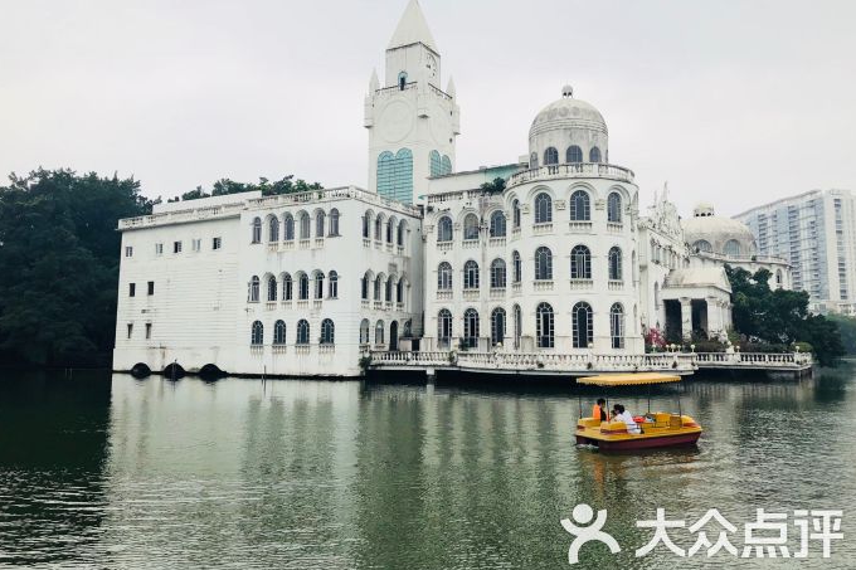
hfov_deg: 61.9
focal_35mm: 30
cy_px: 269
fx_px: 713
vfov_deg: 43.6
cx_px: 436
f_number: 1.8
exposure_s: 1/1453
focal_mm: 3.99
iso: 20
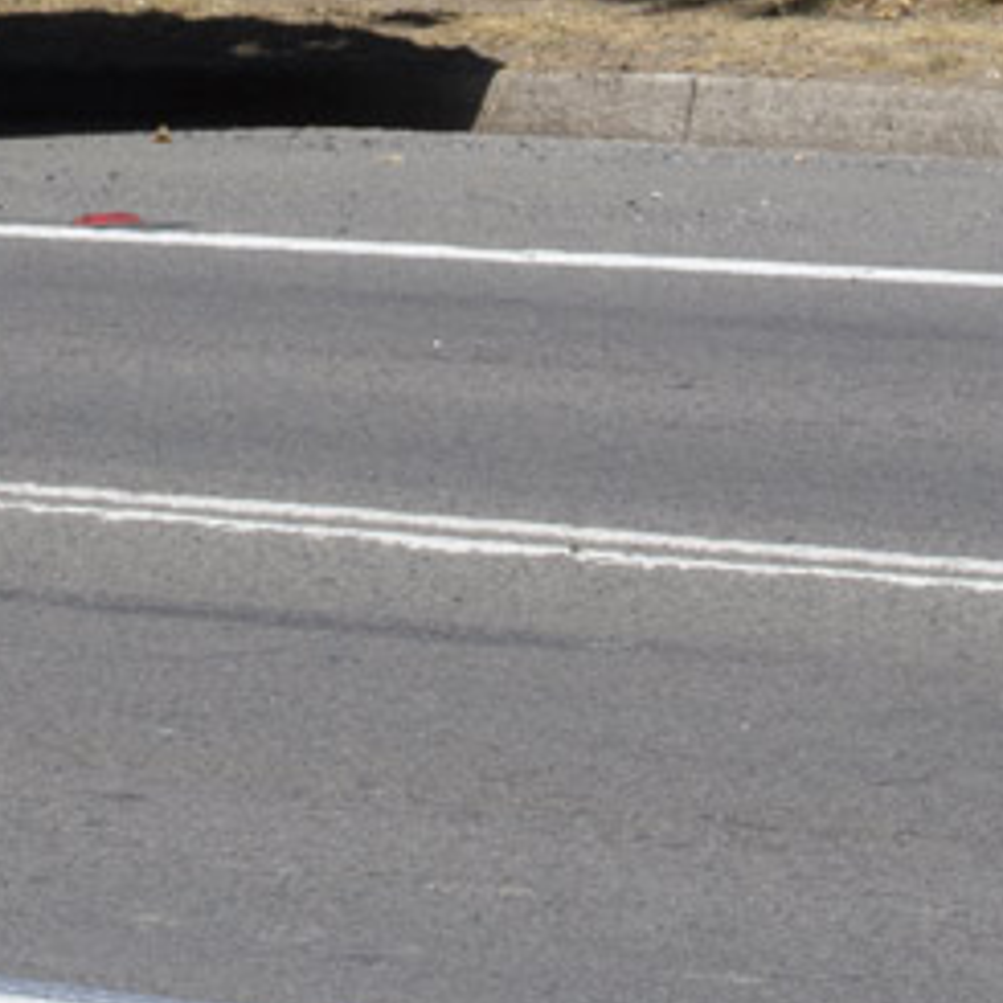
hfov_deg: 3.2
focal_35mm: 546
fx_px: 17899
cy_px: -1019
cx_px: -655
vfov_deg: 3.2
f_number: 18
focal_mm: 70
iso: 280
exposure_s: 1/160
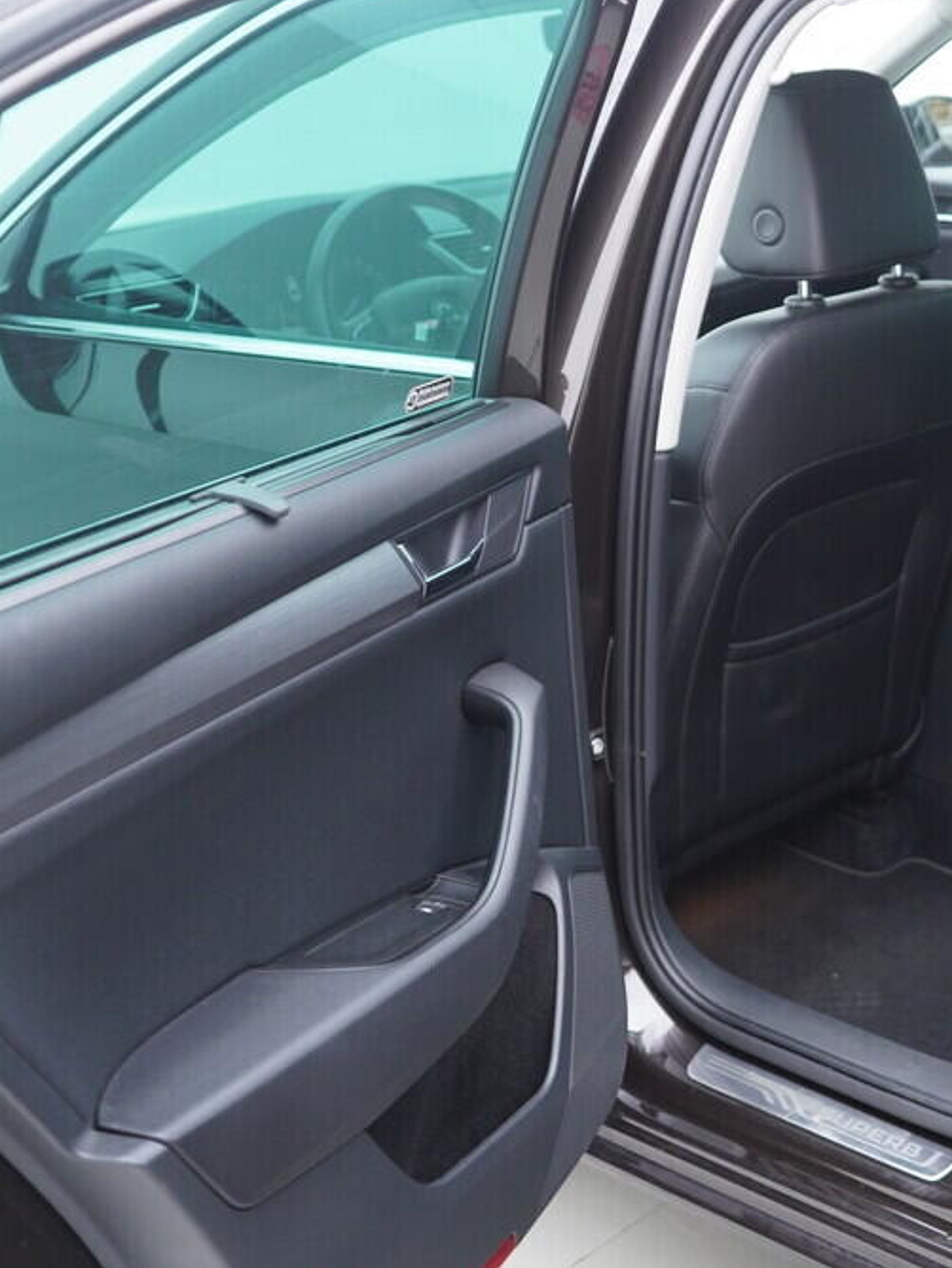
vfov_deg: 36.2
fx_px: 1943
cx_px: 880
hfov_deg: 26.5
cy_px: 623
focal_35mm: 53
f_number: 2.8
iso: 320
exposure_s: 1/40
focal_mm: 24
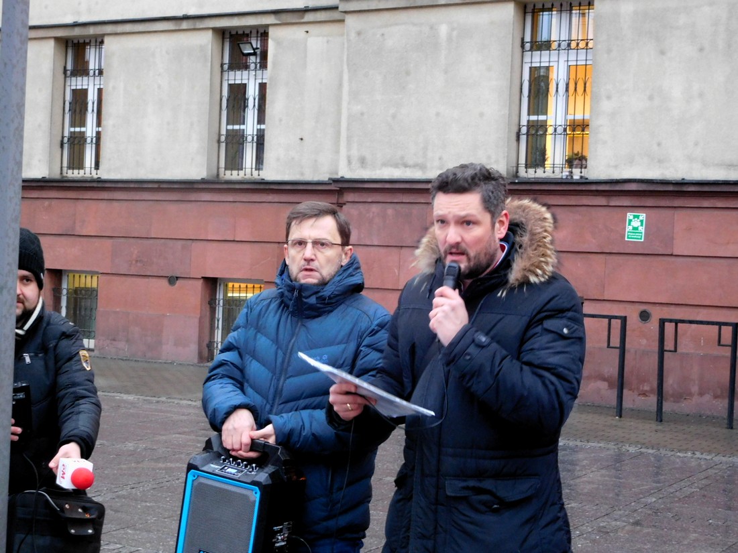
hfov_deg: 31.2
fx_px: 1322
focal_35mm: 62
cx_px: 369
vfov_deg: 23.7
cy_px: 276
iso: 400
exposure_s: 1/10
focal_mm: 11.1
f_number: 4.4
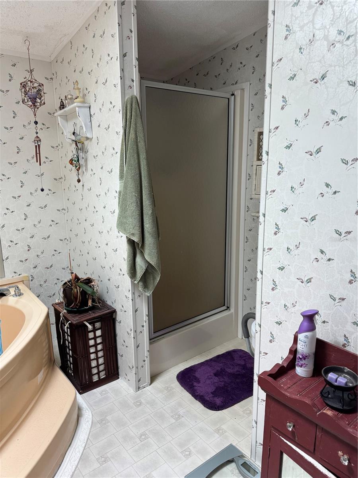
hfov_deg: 56.8
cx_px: 179
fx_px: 331
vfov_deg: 71.6
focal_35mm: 24
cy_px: 239
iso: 200
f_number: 1.78
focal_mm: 6.76
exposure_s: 1/89
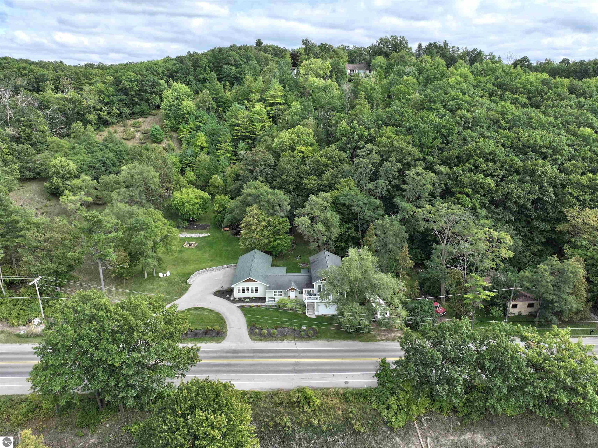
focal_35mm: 24
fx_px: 414
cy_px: 224
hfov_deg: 71.6
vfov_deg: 56.8
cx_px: 299
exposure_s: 1/1250
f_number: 2.8
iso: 150
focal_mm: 12.29
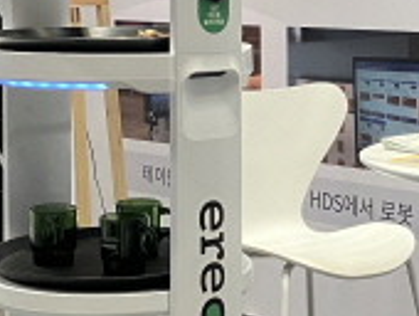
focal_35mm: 115
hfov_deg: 17.1
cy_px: 78
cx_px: 269
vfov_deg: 12.9
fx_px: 1394
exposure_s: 1/60
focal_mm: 3.99
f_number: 1.8
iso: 64
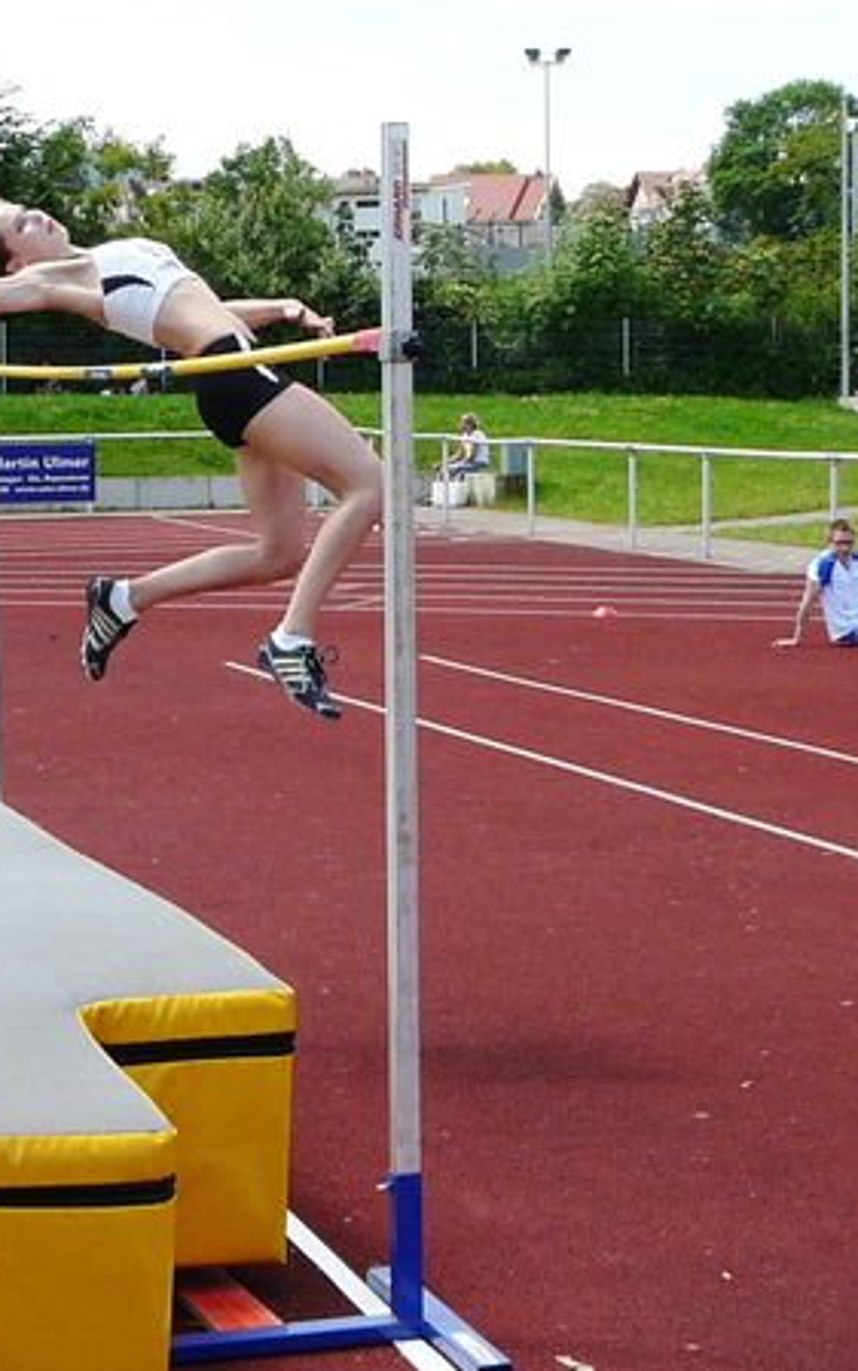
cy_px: 660
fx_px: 2766
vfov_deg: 27.8
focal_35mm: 74
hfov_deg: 17.6
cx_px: 250
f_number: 2.8
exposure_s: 1/500
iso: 100
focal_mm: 5.1
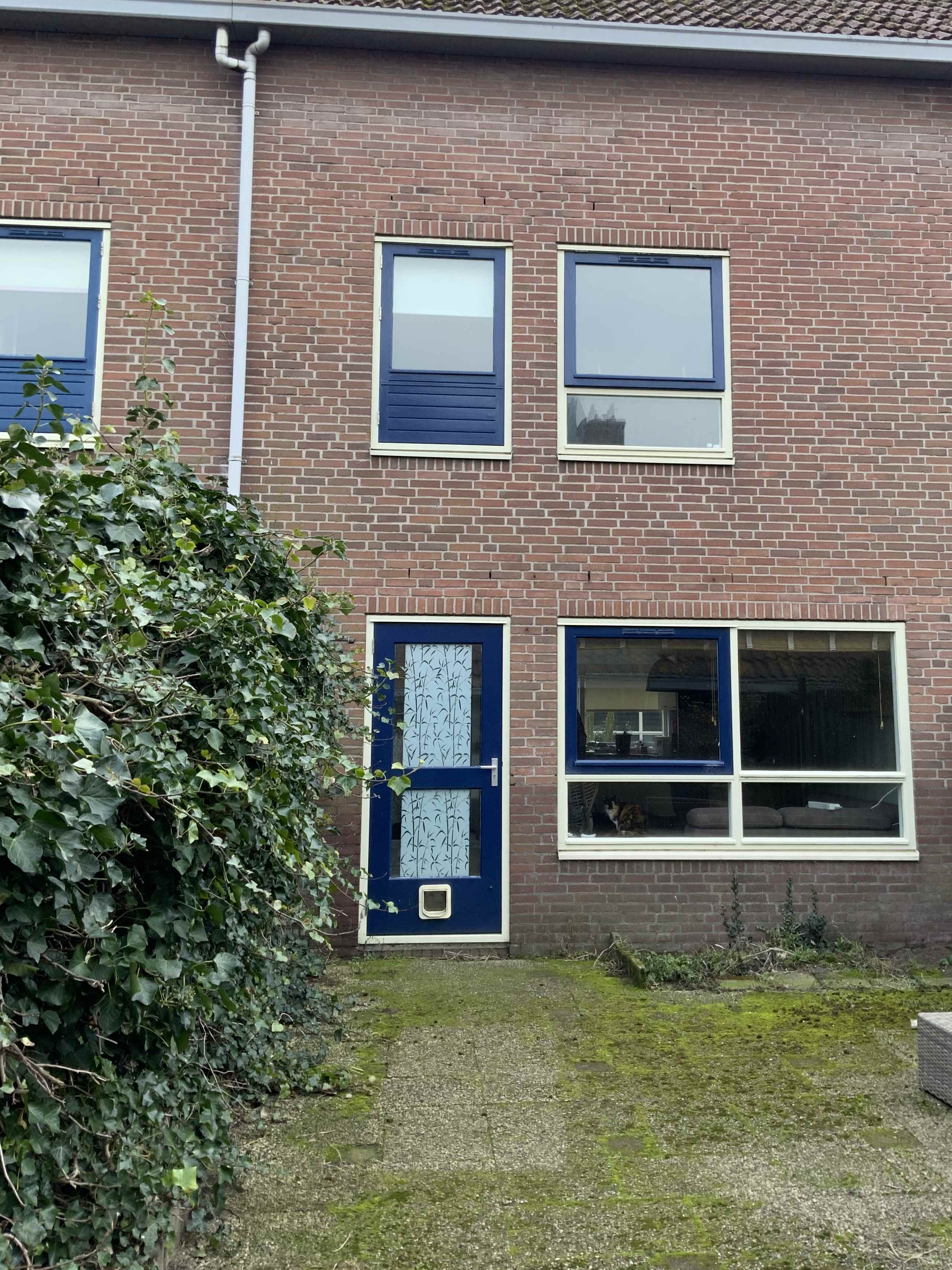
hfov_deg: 41.7
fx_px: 1247
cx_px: 532
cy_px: 529
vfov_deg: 53.7
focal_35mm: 34
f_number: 1.8
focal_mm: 3
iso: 20
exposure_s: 1/122
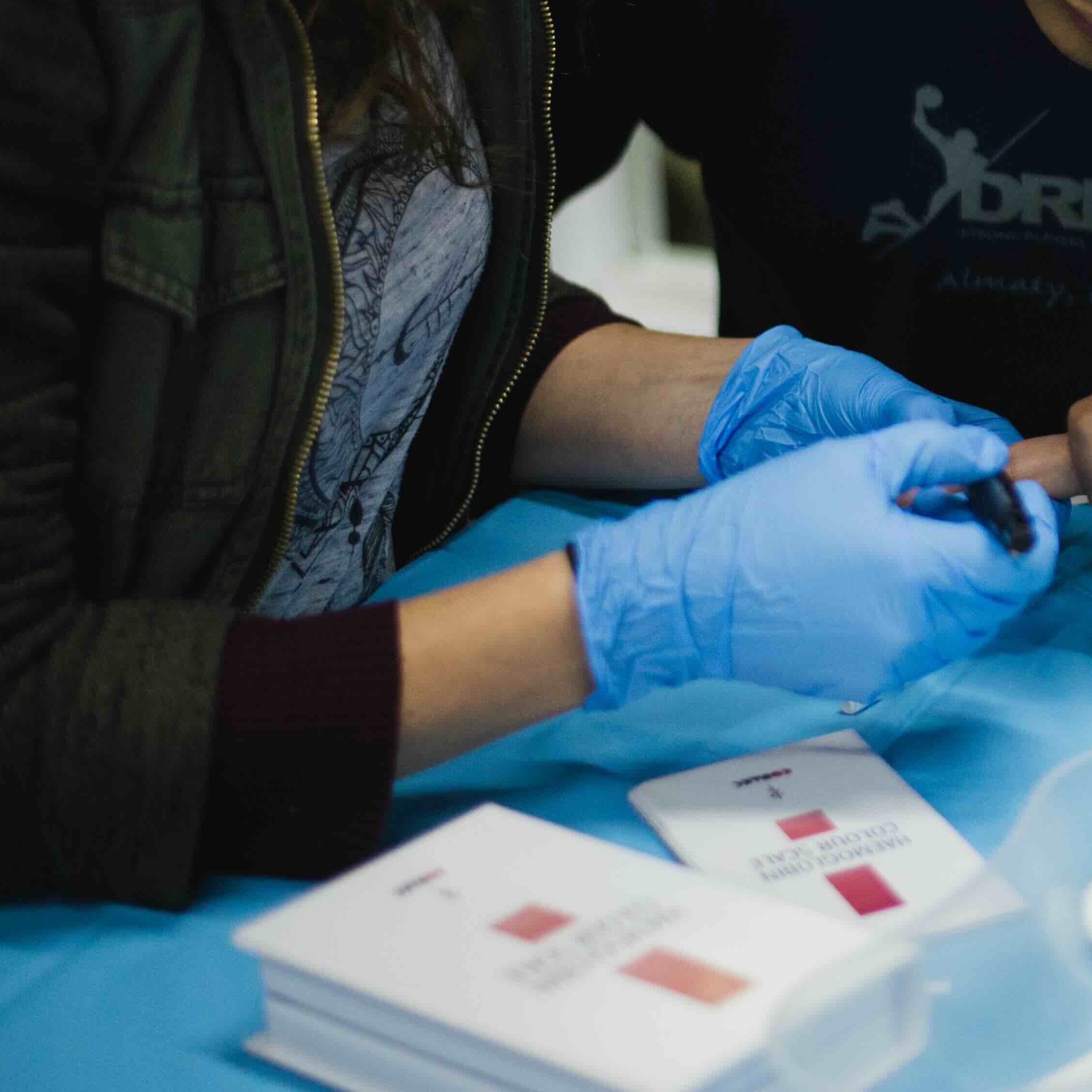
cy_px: 162
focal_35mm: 114
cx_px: 1393
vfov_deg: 15.2
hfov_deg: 14.7
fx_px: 4069
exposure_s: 1/250
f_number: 2
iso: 1000
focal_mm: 50
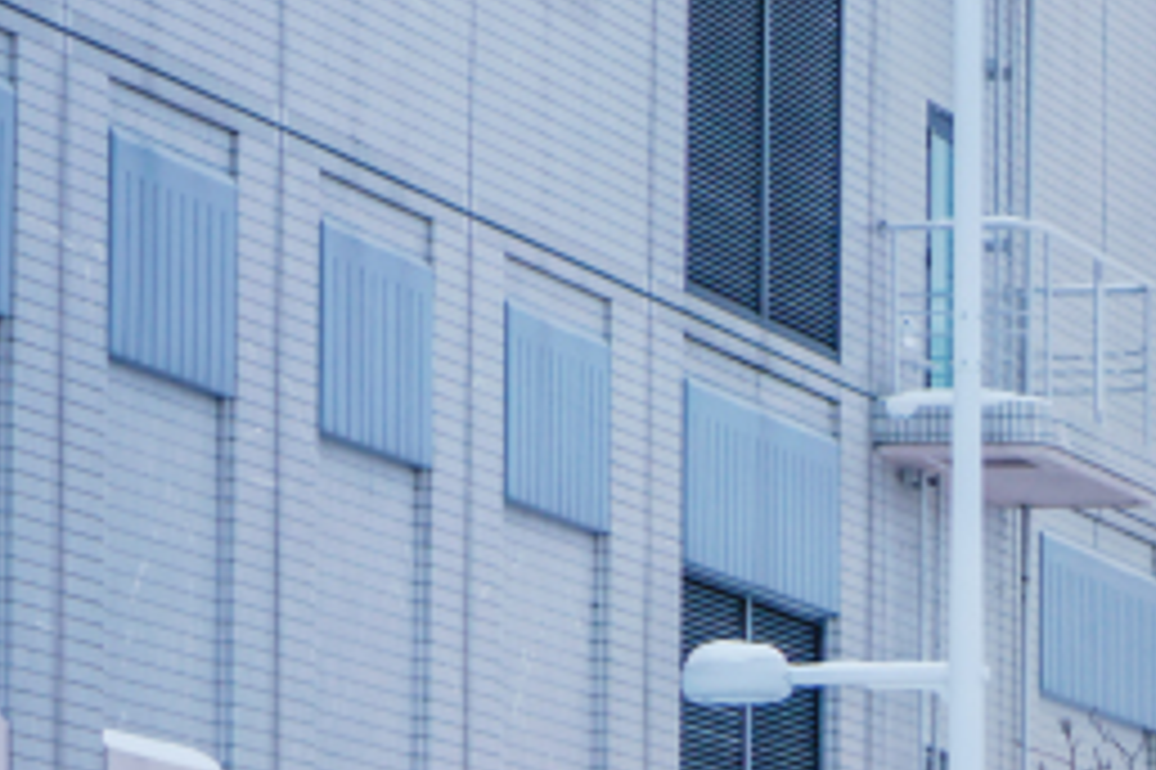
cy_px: 880
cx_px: 2281
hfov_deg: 7.1
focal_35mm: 279
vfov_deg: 4.9
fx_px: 8953
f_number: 5
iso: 100
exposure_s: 1/160
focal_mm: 70
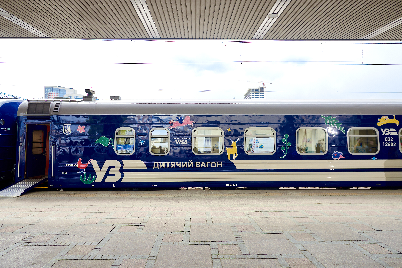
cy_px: 134
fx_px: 223
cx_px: 201
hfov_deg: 84.0
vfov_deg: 62.0
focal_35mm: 20
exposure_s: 1/160
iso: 125
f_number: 4.5
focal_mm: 20
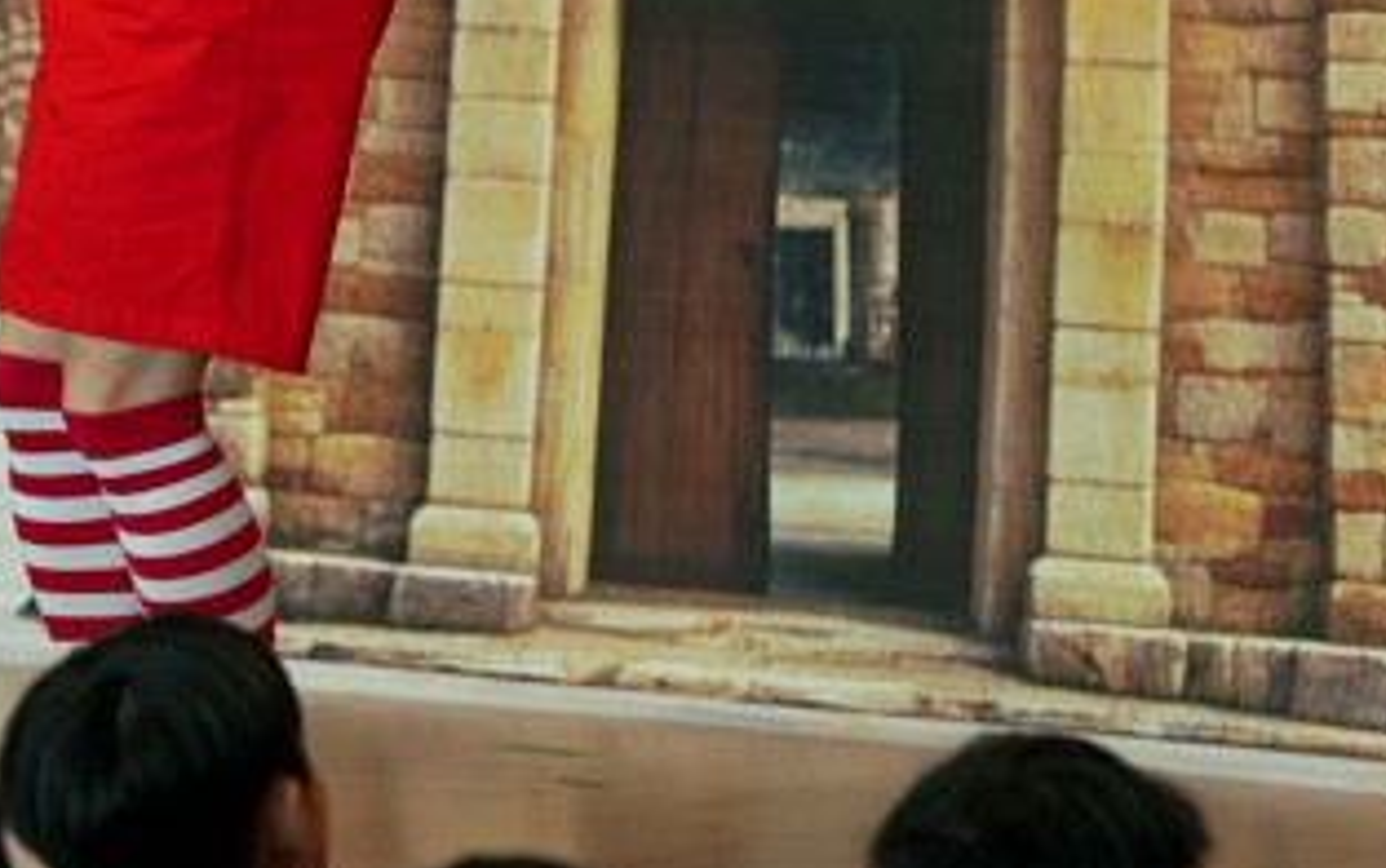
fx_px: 14059
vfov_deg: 3.5
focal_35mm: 372
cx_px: 151
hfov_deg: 5.6
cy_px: -394
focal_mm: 127
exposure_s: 1/160
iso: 1000
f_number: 4
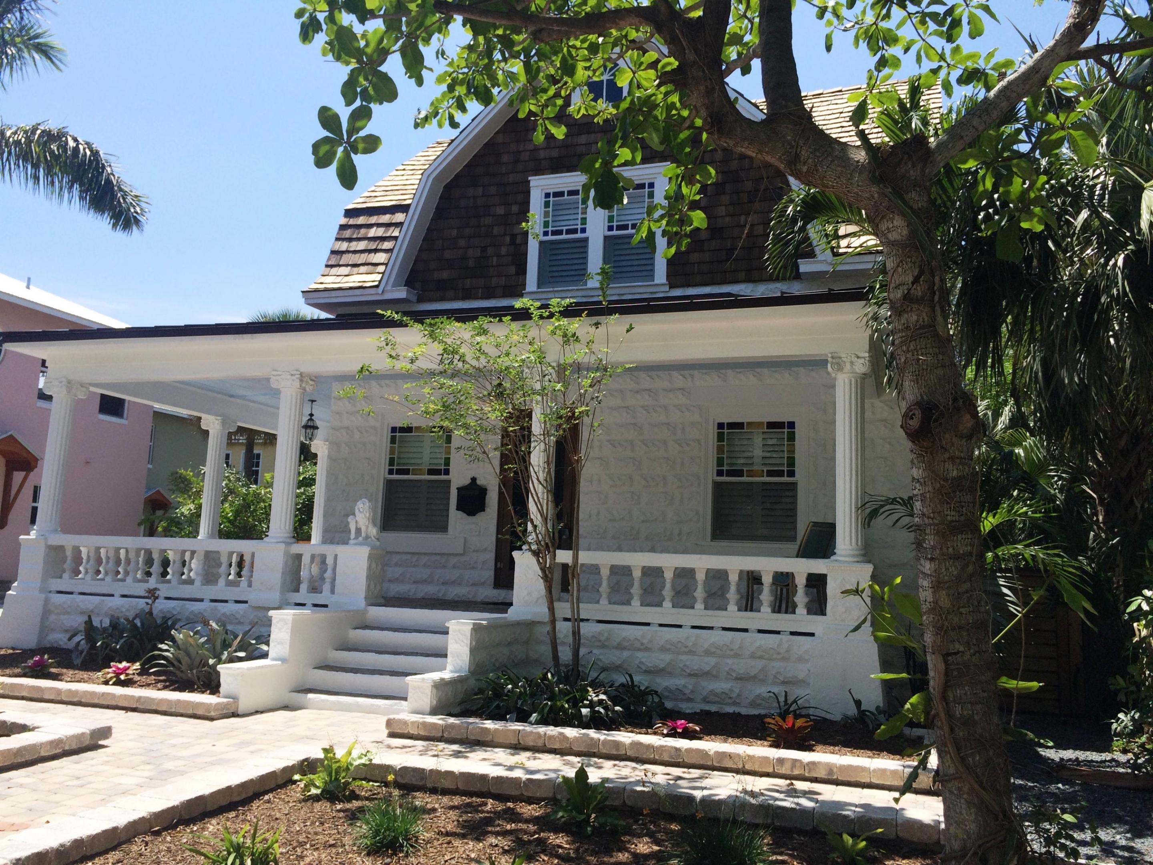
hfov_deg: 61.7
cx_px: 576
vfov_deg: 48.2
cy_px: 432
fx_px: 966
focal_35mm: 29
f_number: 2.2
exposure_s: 1/2160
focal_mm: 4.15
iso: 32
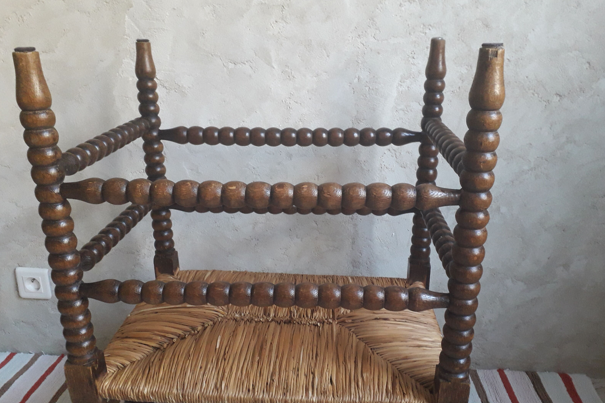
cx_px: 299
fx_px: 487
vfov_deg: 44.9
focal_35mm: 29
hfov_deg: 63.7
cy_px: 223
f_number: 1.9
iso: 160
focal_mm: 3.6
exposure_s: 1/25
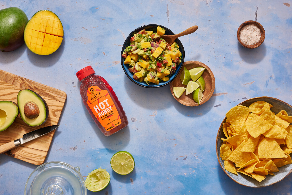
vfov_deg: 24.6
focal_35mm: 55
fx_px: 446
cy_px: 98
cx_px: 146
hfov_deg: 36.2
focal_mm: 55
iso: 100
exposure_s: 1/160
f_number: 10
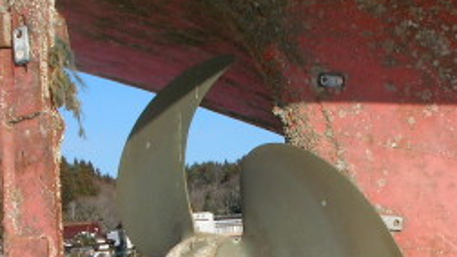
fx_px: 994
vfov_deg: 14.5
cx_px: 207
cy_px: 271
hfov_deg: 25.9
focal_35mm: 82
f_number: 5.6
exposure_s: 1/382
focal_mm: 6.3
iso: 71
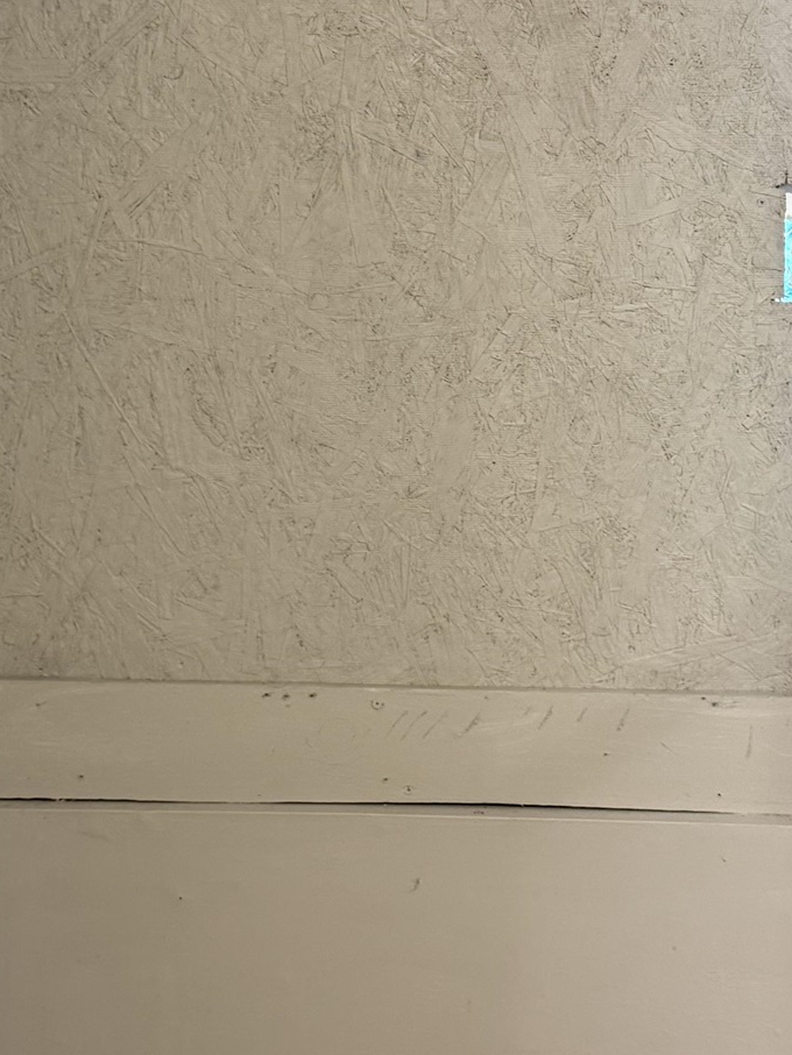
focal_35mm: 61
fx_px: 1860
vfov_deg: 31.6
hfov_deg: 24.0
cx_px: 358
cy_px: 468
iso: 250
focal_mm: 6.76
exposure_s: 1/60
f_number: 1.78
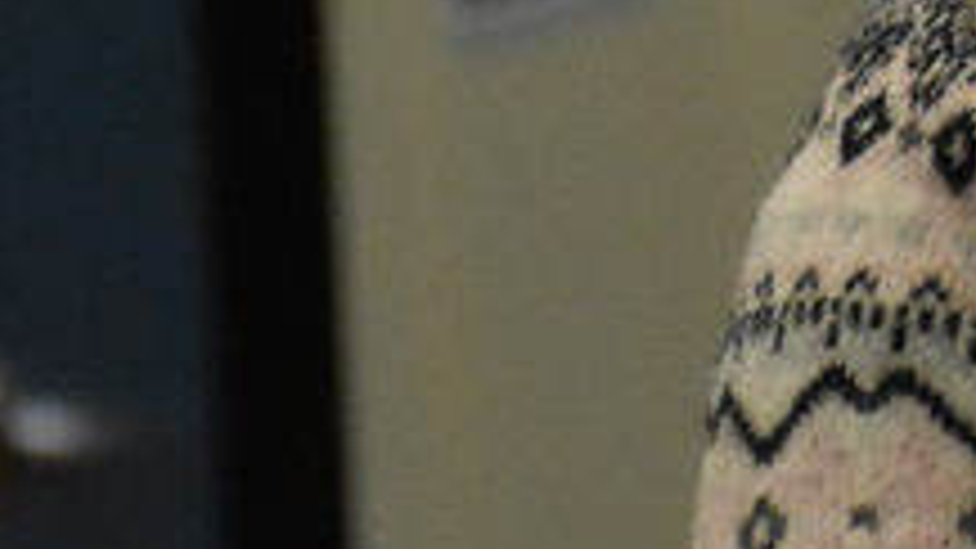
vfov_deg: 1.9
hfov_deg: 3.4
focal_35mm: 631
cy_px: -659
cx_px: 1903
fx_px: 16340
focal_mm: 85
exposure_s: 1/400
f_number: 5.3
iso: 5000
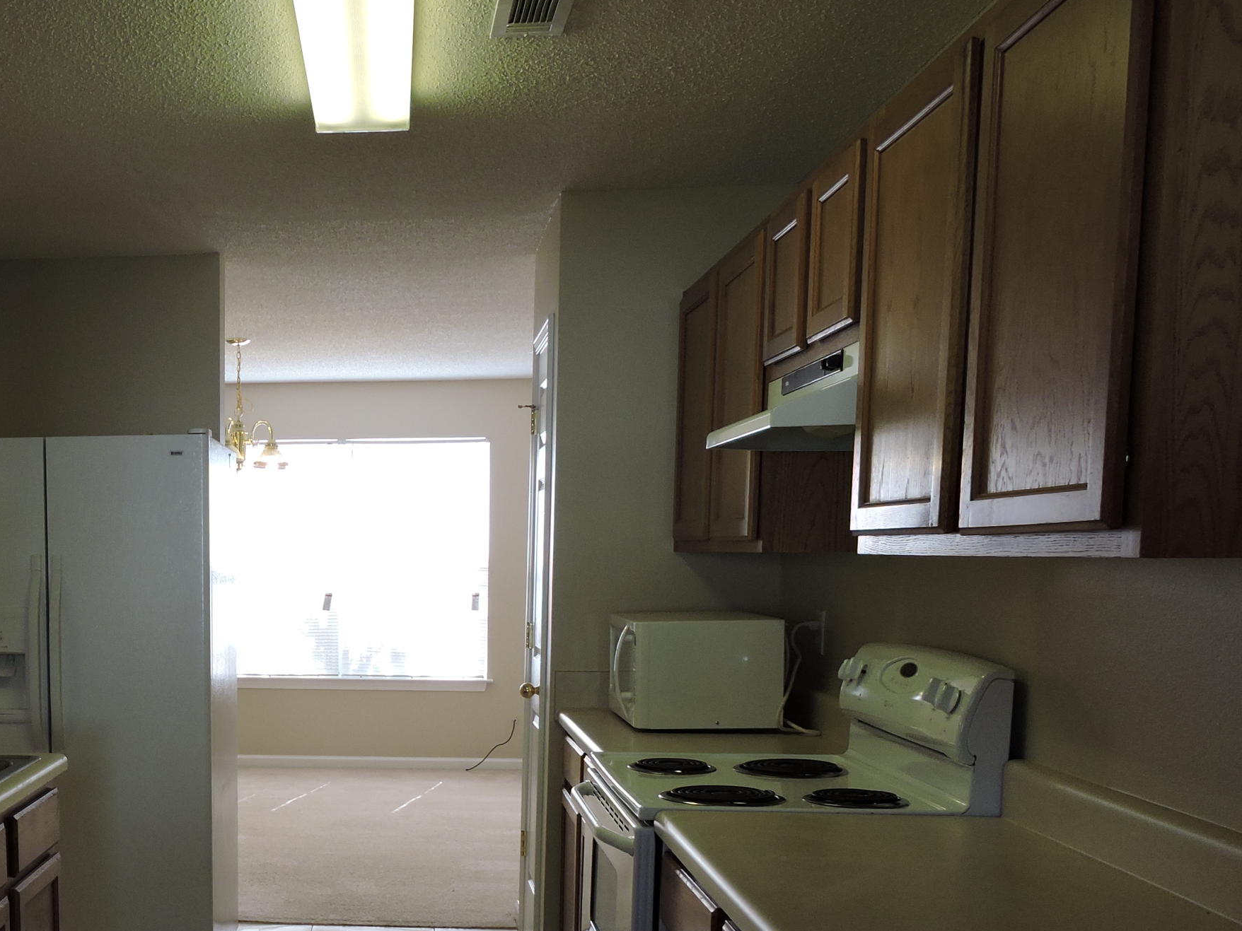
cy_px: 724
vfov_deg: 34.2
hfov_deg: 43.3
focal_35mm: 41
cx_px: 221
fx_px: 1471
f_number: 3.3
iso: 100
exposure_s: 1/60
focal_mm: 4.3
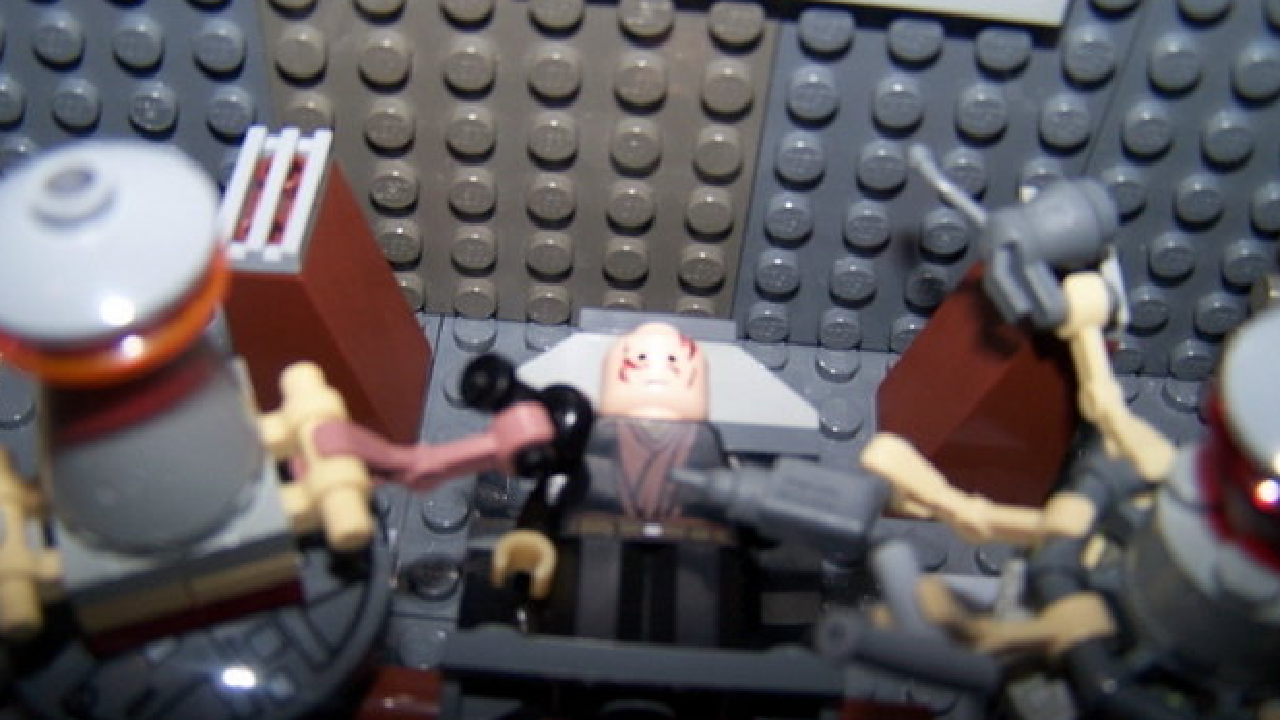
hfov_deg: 48.4
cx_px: 637
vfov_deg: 28.3
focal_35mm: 42
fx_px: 1425
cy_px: 409
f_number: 2.8
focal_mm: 6.3
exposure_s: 1/60
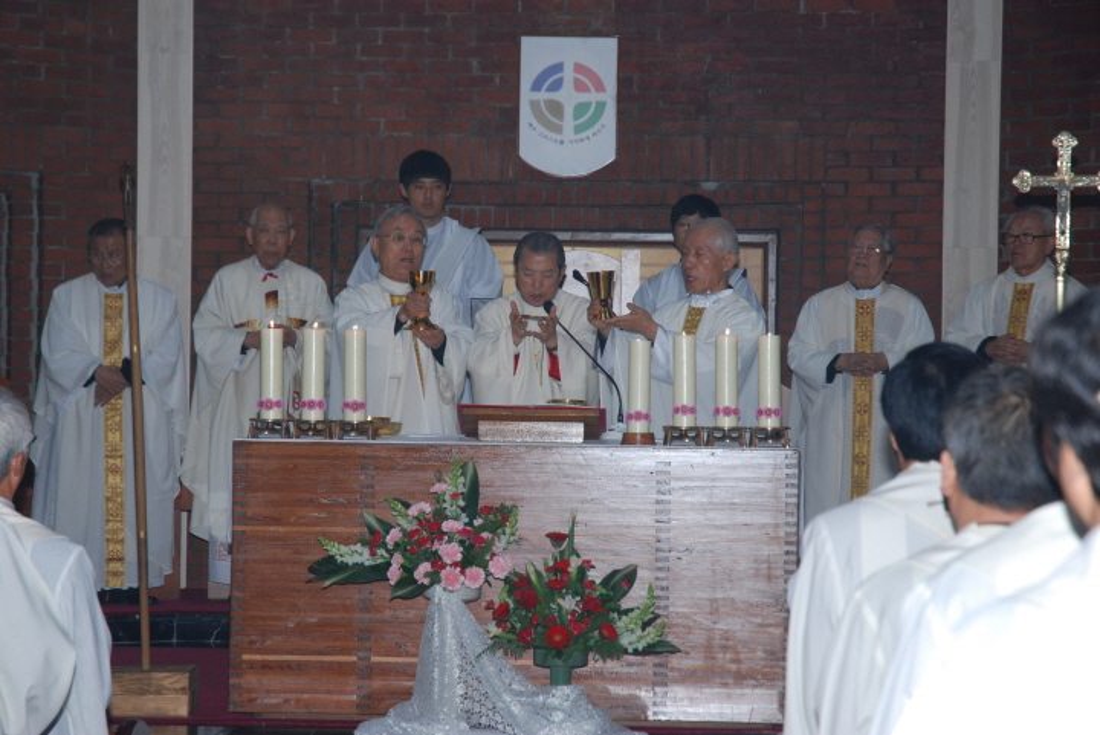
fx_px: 3210
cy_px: 368
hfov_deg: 19.4
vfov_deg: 13.1
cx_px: 550
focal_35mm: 105
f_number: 5.6
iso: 400
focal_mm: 70
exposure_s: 1/60
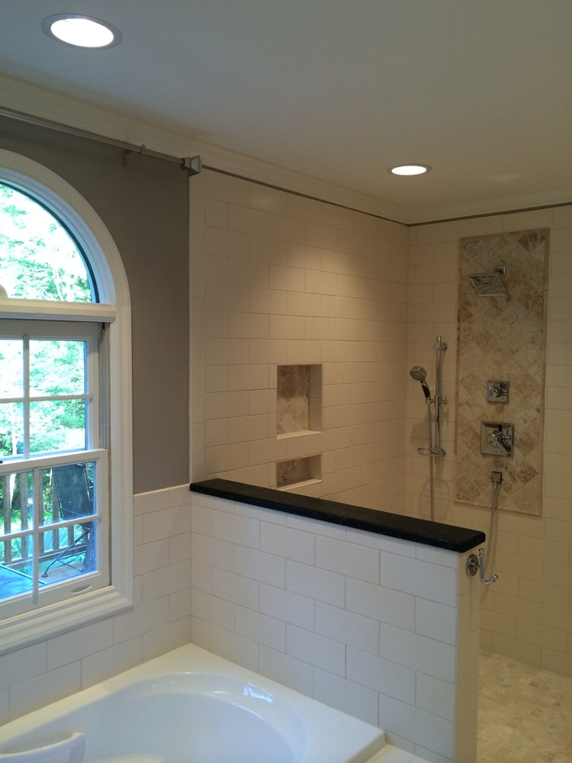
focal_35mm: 30
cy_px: 382
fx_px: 661
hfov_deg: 46.8
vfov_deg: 60.0
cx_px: 286
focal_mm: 4.12
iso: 64
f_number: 2.2
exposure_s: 1/30
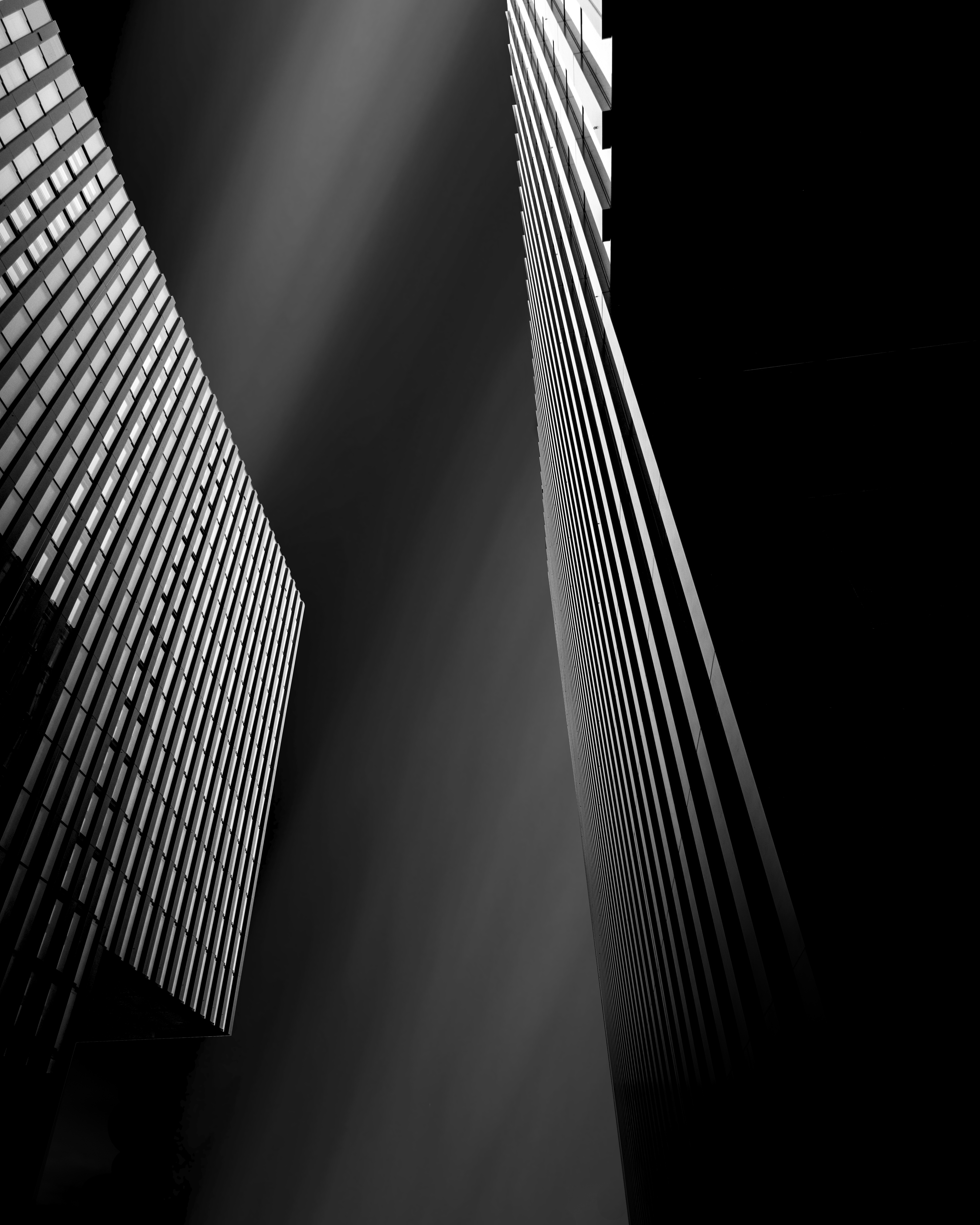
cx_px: 489
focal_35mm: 19
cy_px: 771
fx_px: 689
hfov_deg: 70.9
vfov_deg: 81.6
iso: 250
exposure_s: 1/800
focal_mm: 16
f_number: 6.3
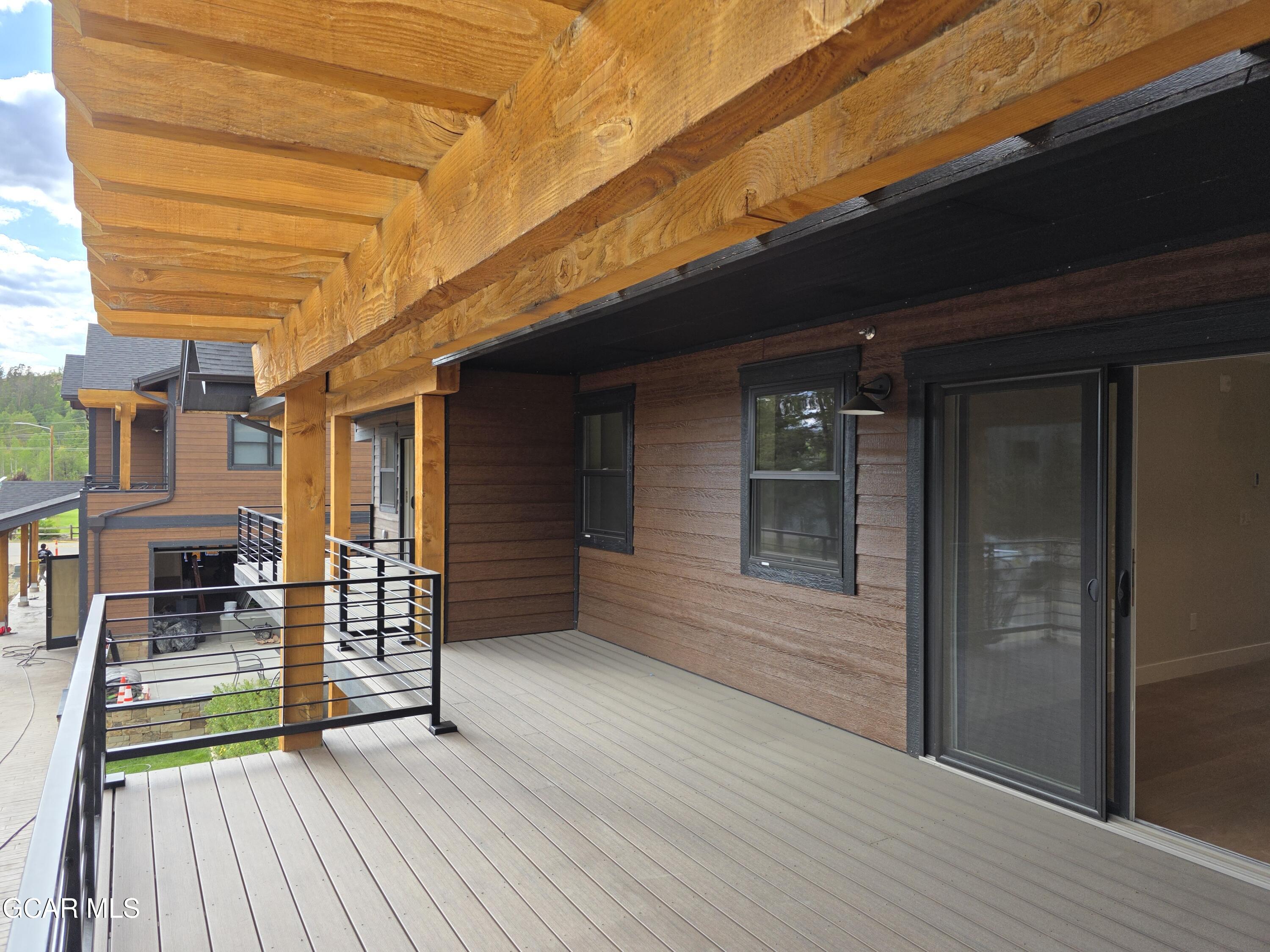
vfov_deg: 58.9
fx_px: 844
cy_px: 476
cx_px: 635
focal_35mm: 23
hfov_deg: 73.9
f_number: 1.7
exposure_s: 1/359
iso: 32
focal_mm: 6.3
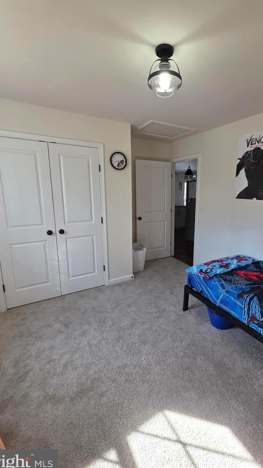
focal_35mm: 15
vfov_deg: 103.0
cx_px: 163
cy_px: 228
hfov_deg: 69.5
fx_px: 186
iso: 50
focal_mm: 2.2
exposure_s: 1/120
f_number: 1.9
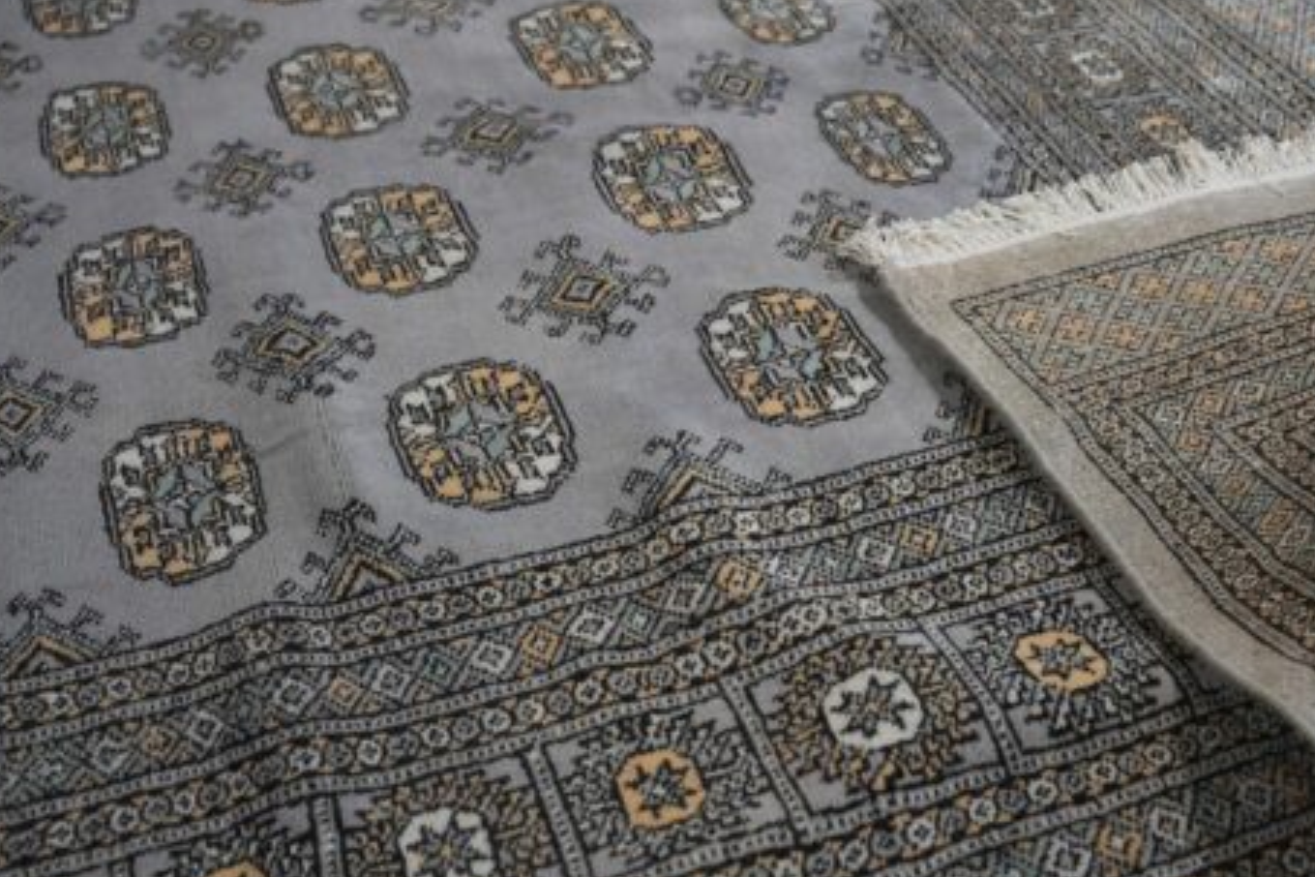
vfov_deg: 27.5
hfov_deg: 40.0
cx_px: 830
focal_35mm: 49
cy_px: 520
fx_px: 1790
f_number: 5
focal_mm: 37
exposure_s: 1/160
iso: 320
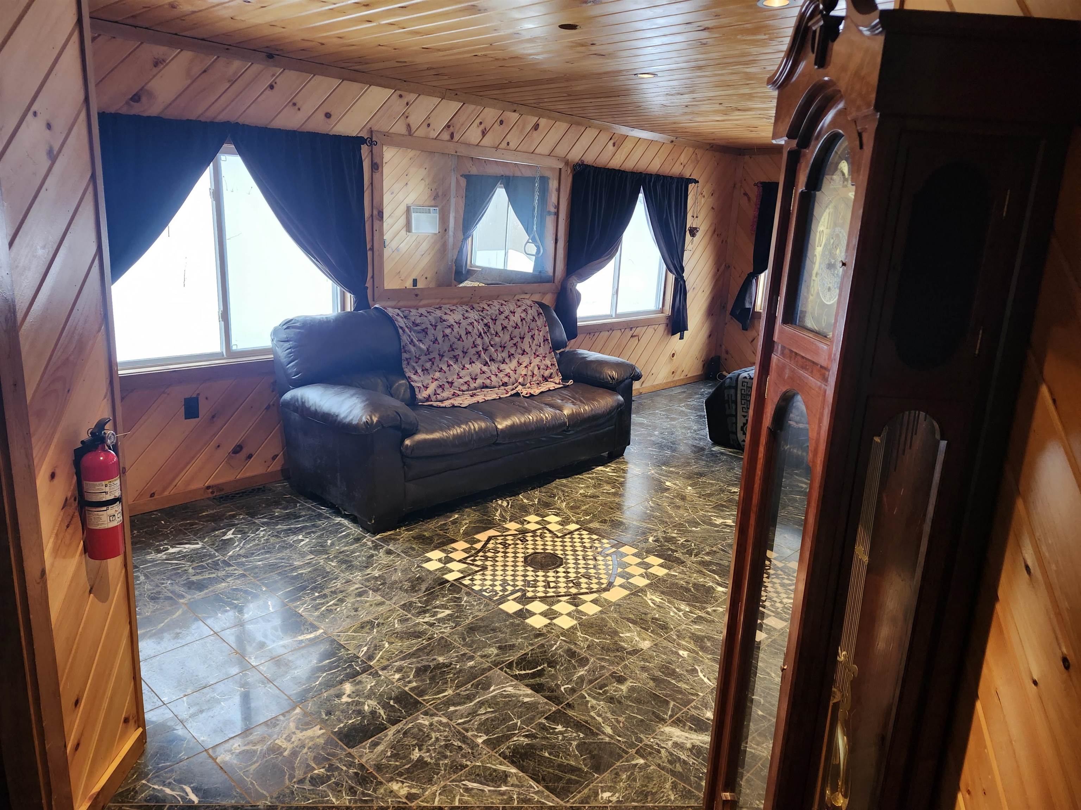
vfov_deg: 58.9
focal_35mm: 23
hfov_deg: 73.9
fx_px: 718
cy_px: 405
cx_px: 540
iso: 640
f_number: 1.8
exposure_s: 1/60
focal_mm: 5.54
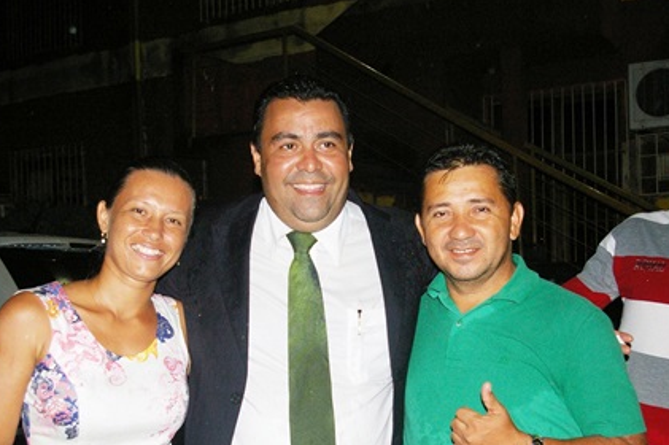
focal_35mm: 47
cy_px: 282
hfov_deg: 41.9
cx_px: 337
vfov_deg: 28.5
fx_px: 873
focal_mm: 24
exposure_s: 1/45
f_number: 5.6
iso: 800
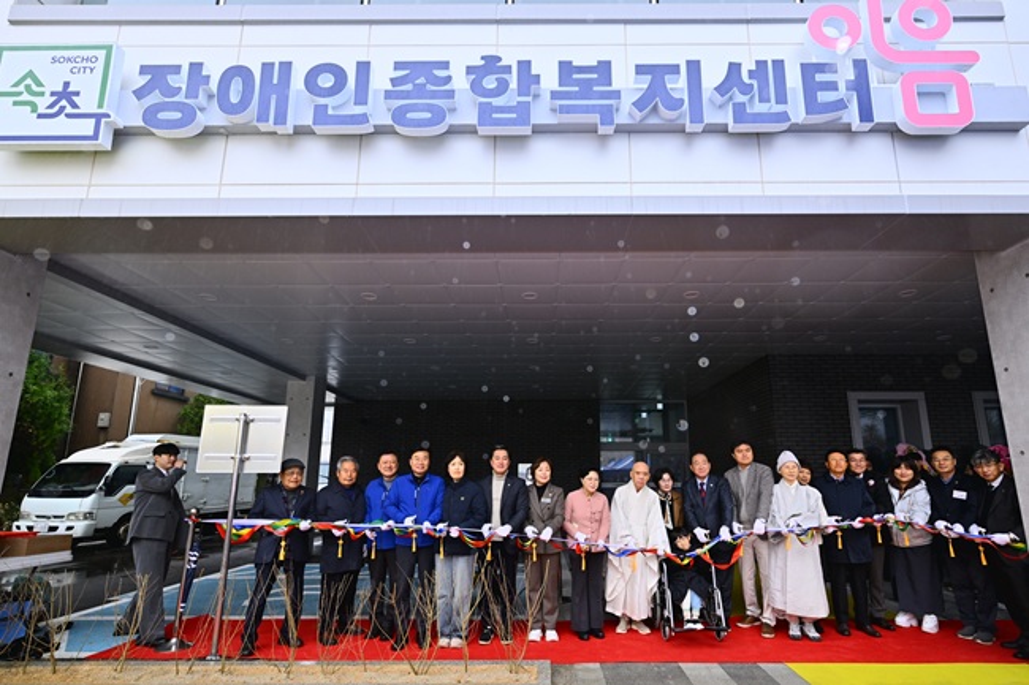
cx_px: 514
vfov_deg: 70.4
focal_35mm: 17
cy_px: 342
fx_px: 486
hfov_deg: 93.3
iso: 200
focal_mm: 17
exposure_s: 1/100
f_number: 5
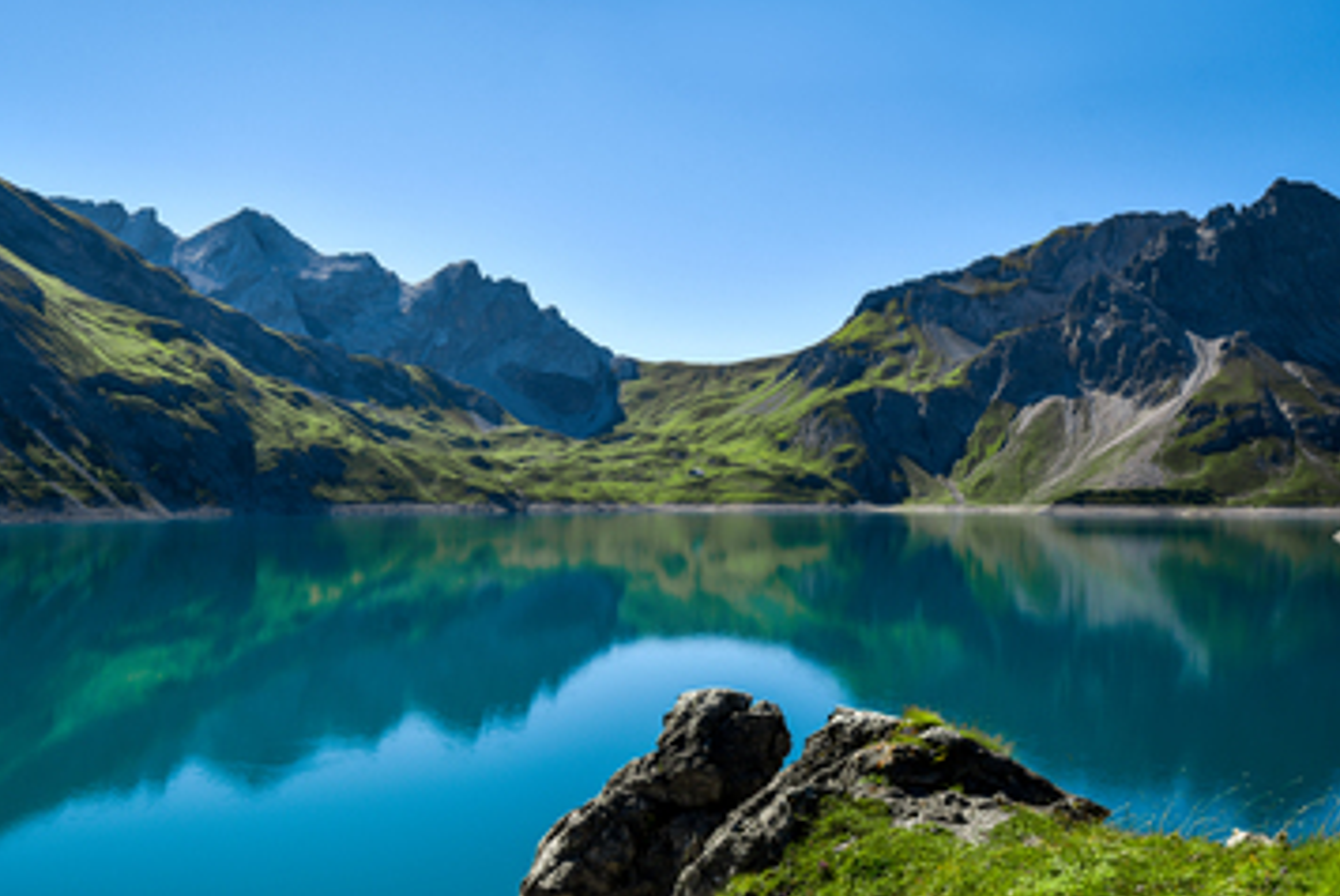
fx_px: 1155
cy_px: 552
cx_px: 561
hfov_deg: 59.9
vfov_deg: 42.1
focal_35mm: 31
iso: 100
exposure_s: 1/400
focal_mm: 24
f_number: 8
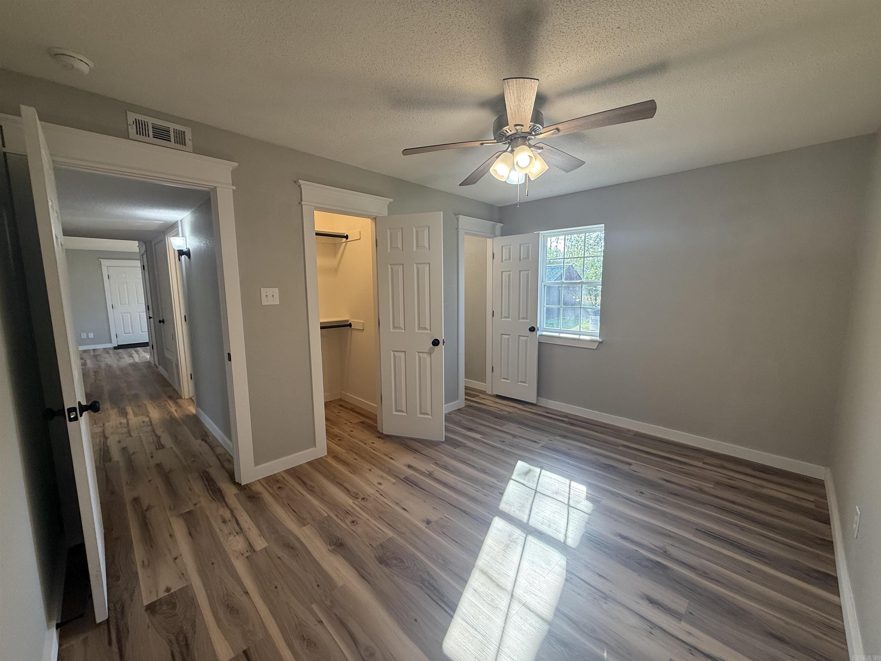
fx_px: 356
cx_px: 440
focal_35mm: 14
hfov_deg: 102.1
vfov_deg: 85.7
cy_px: 330
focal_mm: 2.22
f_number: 2.2
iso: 125
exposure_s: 1/120
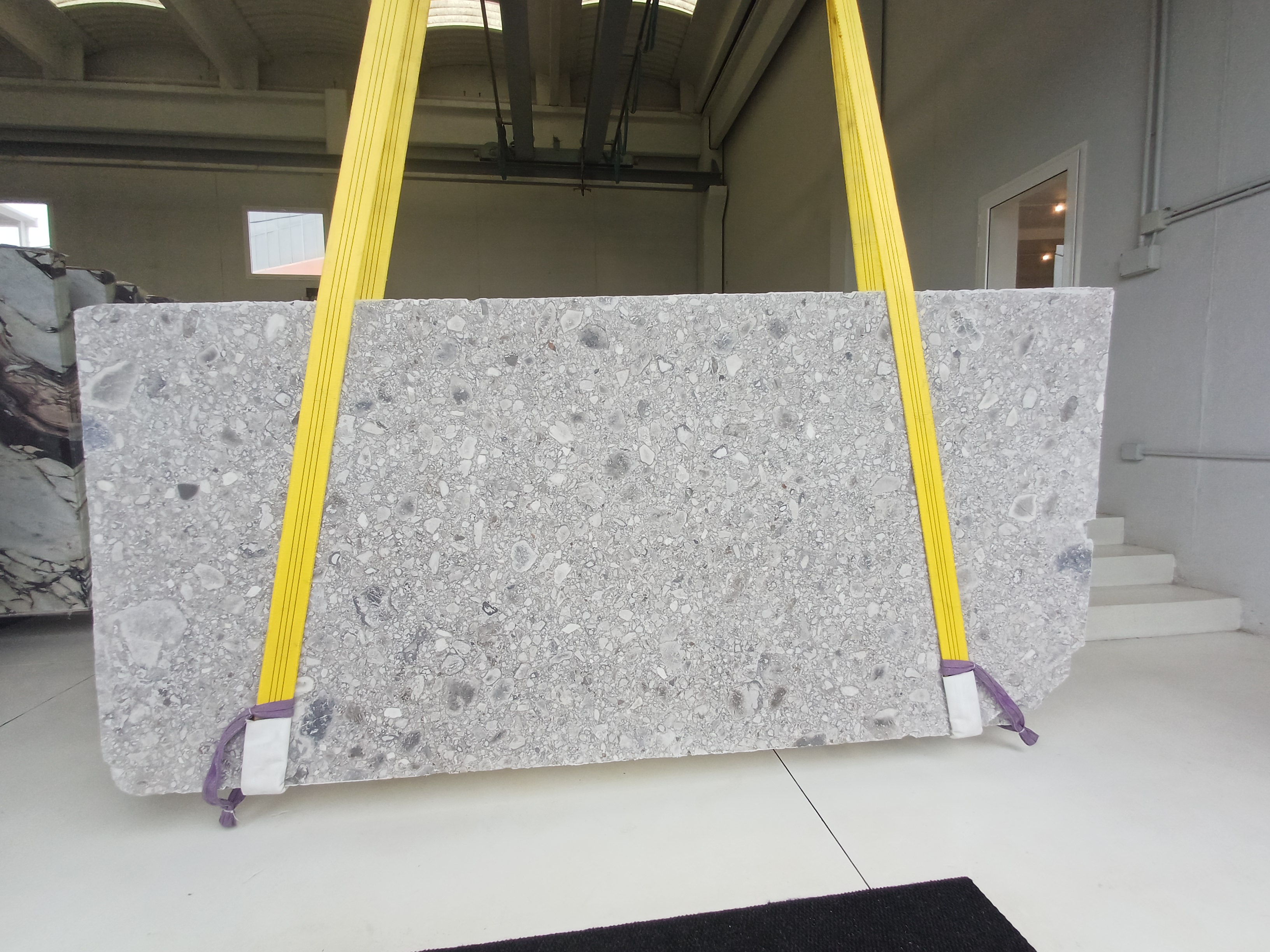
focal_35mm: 16
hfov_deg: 94.5
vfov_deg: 78.1
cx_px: 635
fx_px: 587
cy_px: 476
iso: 40
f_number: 2.2
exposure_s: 1/150
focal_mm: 1.64
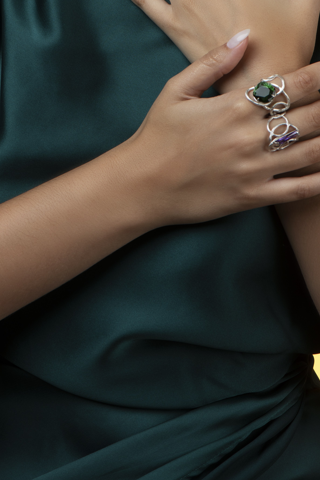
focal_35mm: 244
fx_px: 3253
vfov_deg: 8.4
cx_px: 106
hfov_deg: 5.6
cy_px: -70
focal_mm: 105
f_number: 11
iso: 100
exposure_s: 1/100
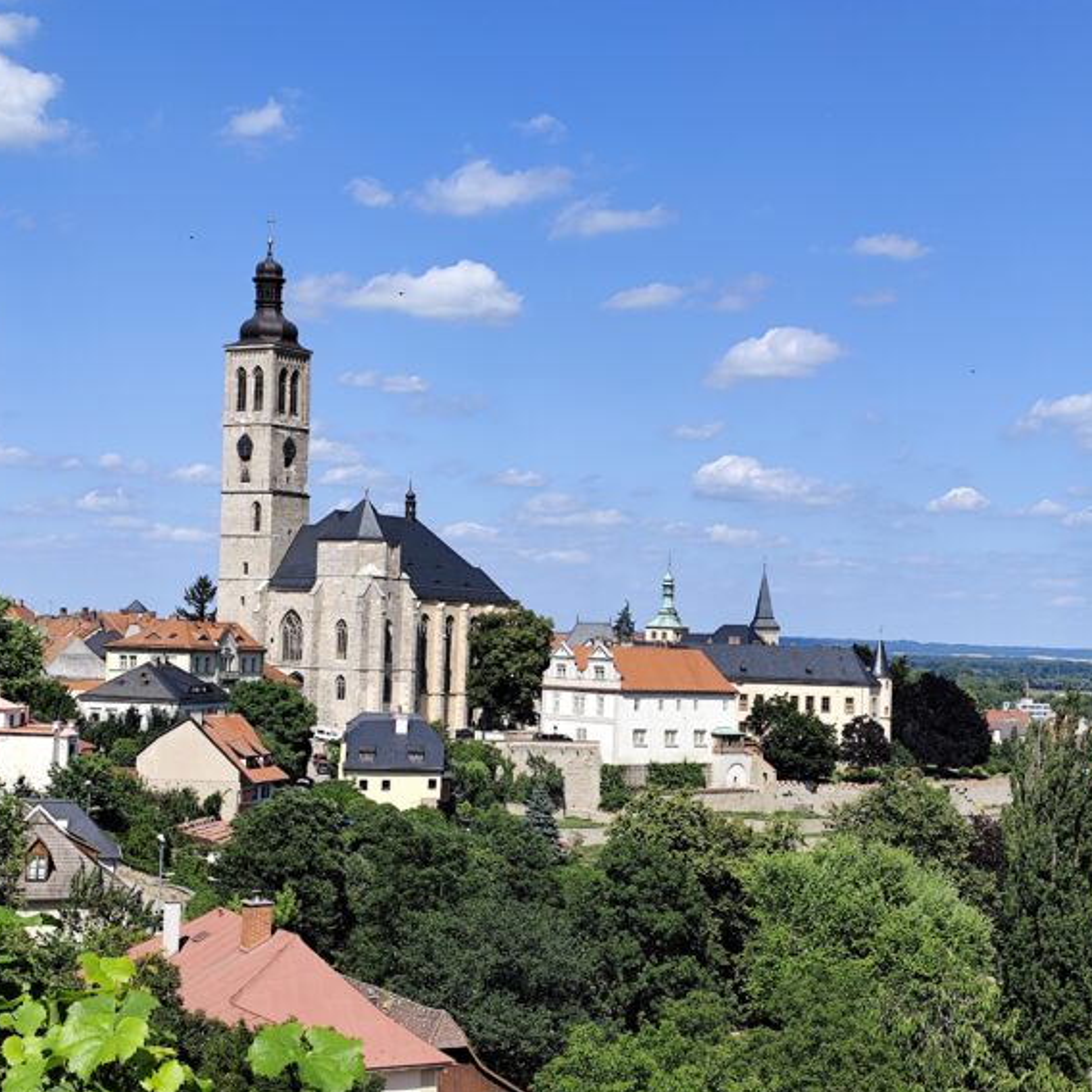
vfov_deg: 31.1
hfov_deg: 31.0
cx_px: 652
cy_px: 548
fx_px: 1963
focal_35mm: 55
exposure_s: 1/968
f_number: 1.65
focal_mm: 6.19
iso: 50
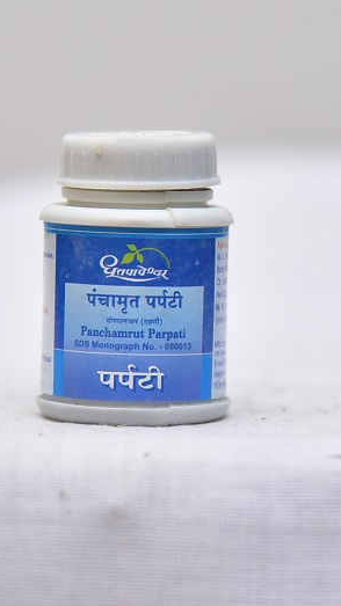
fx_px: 1898
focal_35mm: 118
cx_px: 144
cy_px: 302
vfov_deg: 18.2
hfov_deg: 10.3
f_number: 4.5
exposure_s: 1/125
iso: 1600
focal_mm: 112
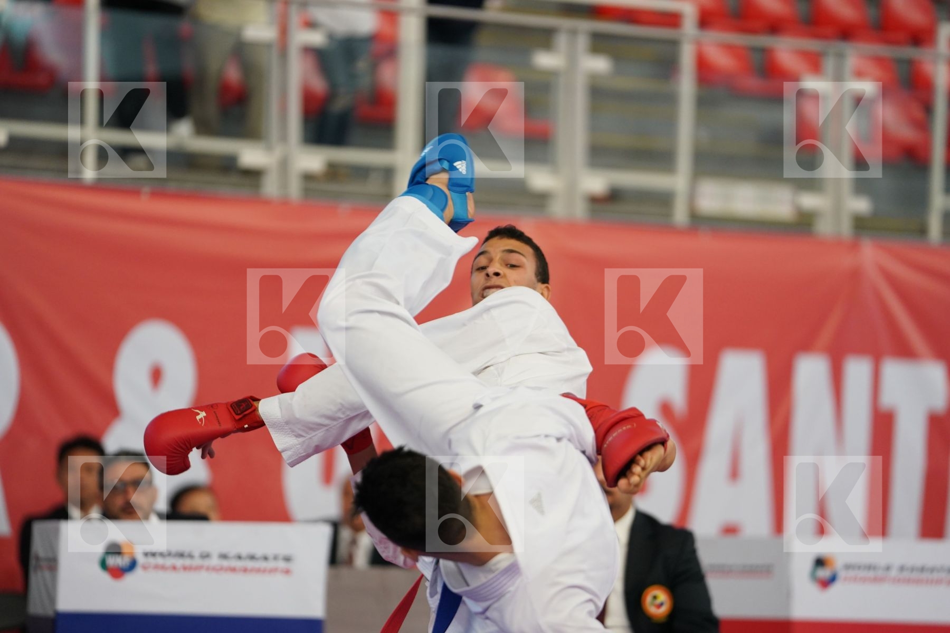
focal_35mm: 200
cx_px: 475
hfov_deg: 10.3
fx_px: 5277
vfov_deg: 6.9
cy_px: 316
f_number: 2.8
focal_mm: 200
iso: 1600
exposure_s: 1/1000
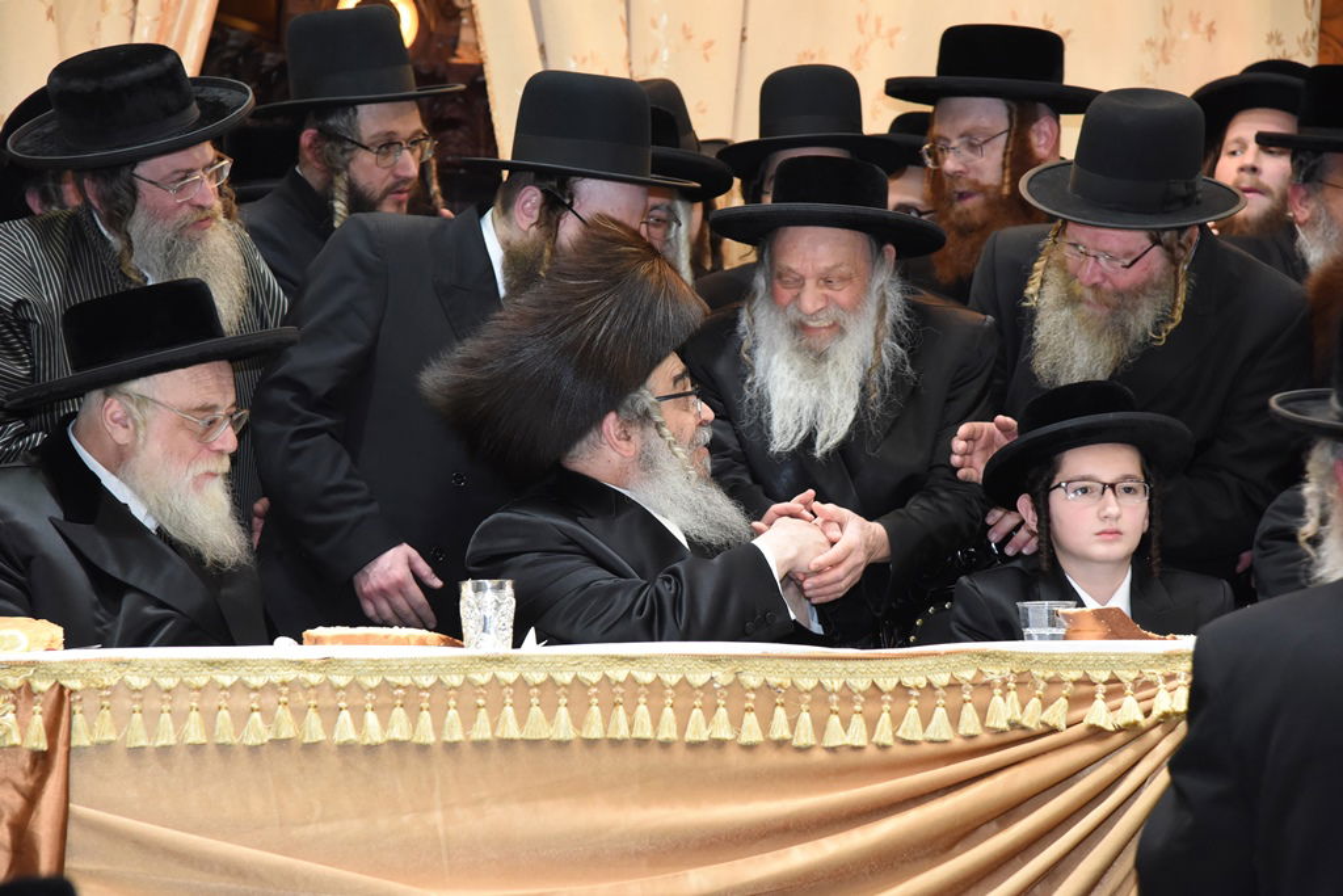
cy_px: 448
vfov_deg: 13.0
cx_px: 672
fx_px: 3917
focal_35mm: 105
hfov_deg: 19.5
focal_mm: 105
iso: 3200
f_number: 5.6
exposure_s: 1/125
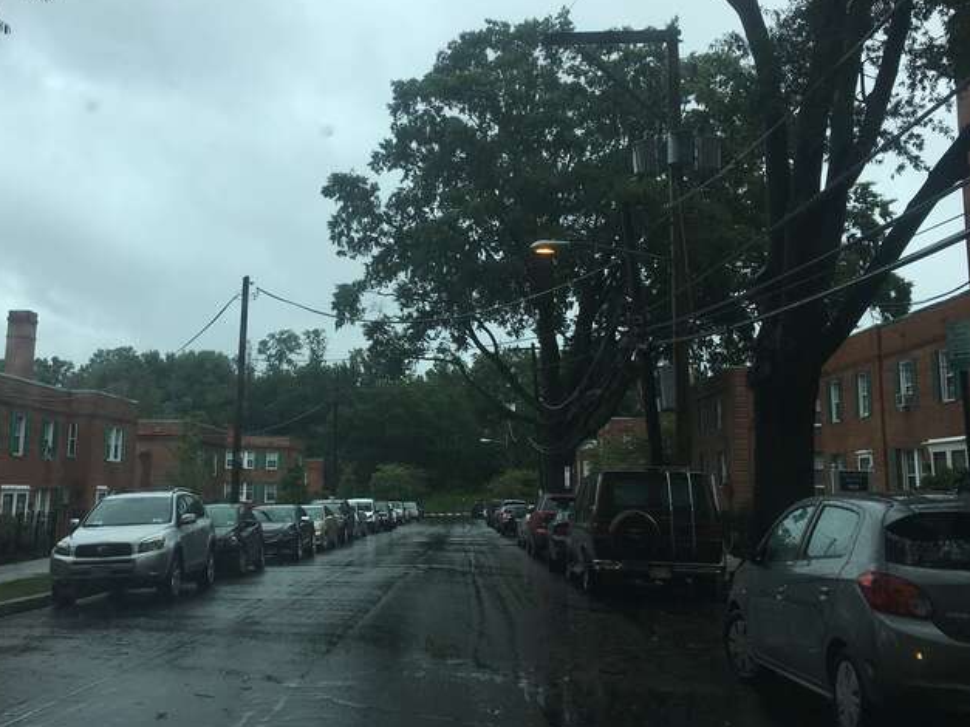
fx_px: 1037
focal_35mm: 37
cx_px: 376
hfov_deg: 49.8
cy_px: 306
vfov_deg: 38.6
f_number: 2.2
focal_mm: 4.15
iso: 25
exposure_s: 1/718
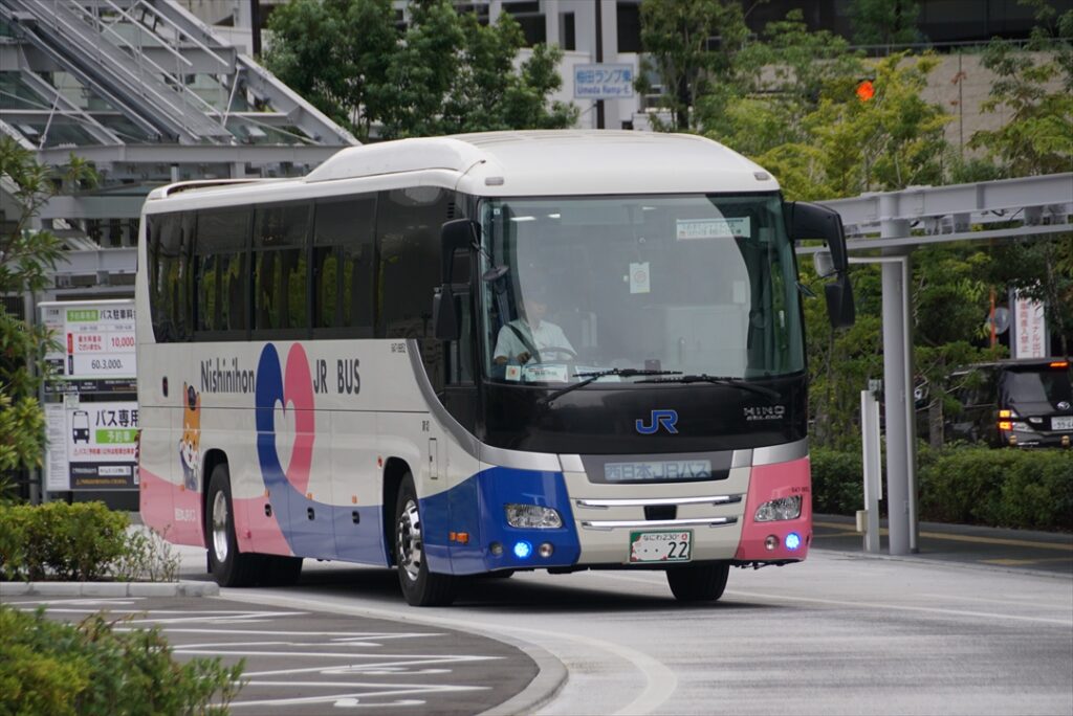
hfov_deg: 9.1
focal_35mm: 225
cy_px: 358
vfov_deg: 6.1
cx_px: 536
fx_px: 6710
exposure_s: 1/200
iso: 320
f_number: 6.3
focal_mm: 150
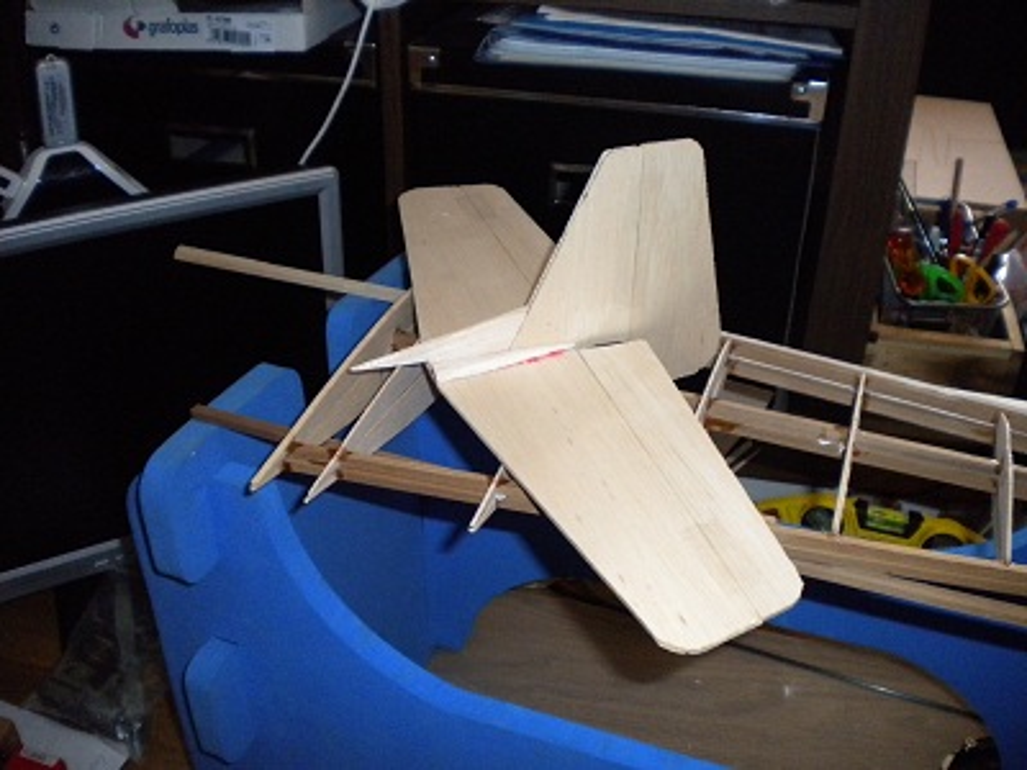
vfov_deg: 40.7
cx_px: 514
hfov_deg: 52.6
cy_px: 385
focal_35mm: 35
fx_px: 1038
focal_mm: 6.3
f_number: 3.1
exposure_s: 1/30
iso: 400
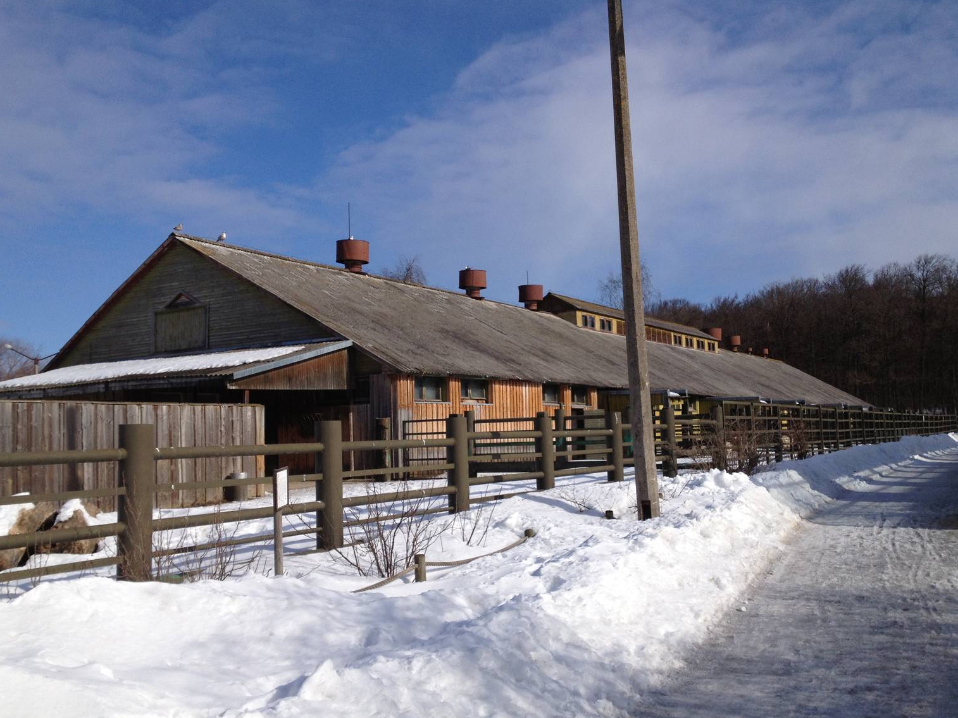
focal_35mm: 37
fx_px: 1024
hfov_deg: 50.1
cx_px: 471
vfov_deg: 38.7
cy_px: 366
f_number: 2.4
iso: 50
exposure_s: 1/3690
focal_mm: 4.28
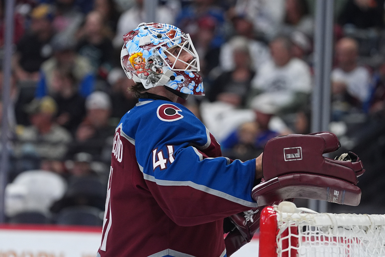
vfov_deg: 4.9
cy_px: 128
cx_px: 192
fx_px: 3017
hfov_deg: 7.3
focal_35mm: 282
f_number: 3.2
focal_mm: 188
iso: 2000
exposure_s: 1/1600
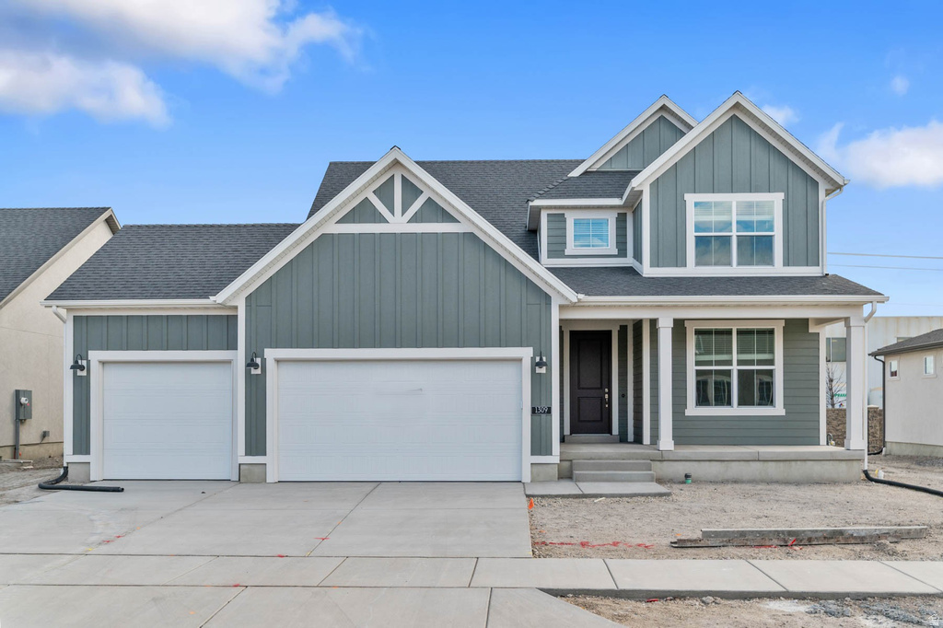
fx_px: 786
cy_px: 314
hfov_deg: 61.9
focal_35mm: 30
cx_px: 472
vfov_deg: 43.6
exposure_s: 1/60
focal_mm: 30
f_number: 8
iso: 320
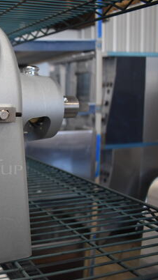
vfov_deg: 47.4
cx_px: -49
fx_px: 320
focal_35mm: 43
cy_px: 141
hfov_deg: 24.2
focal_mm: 18
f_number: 3.5
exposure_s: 1/125
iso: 1100
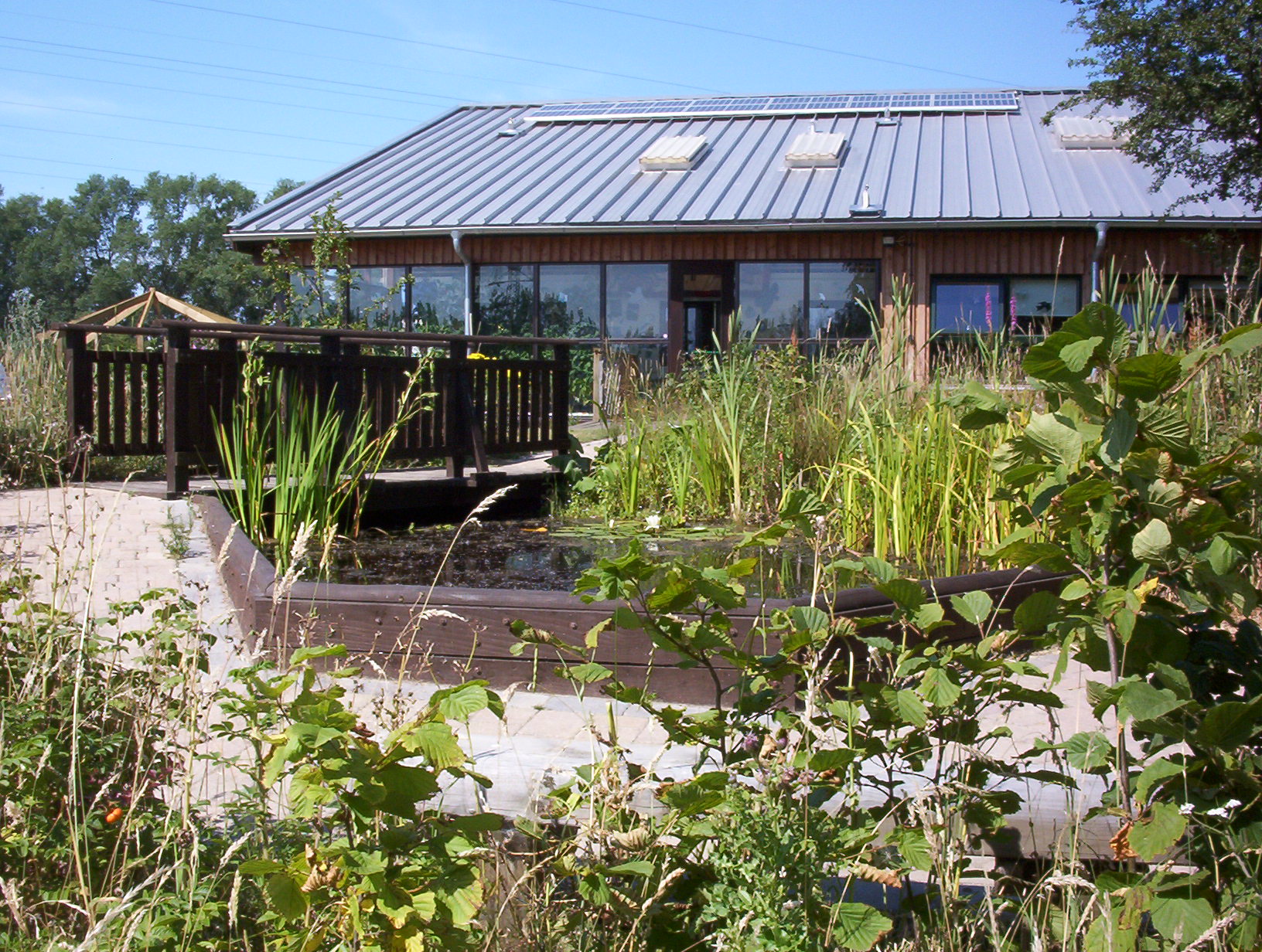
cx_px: 631
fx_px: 1425
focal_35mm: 39
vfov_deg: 37.0
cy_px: 476
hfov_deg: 47.8
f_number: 8
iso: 100
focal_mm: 6
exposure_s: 1/165
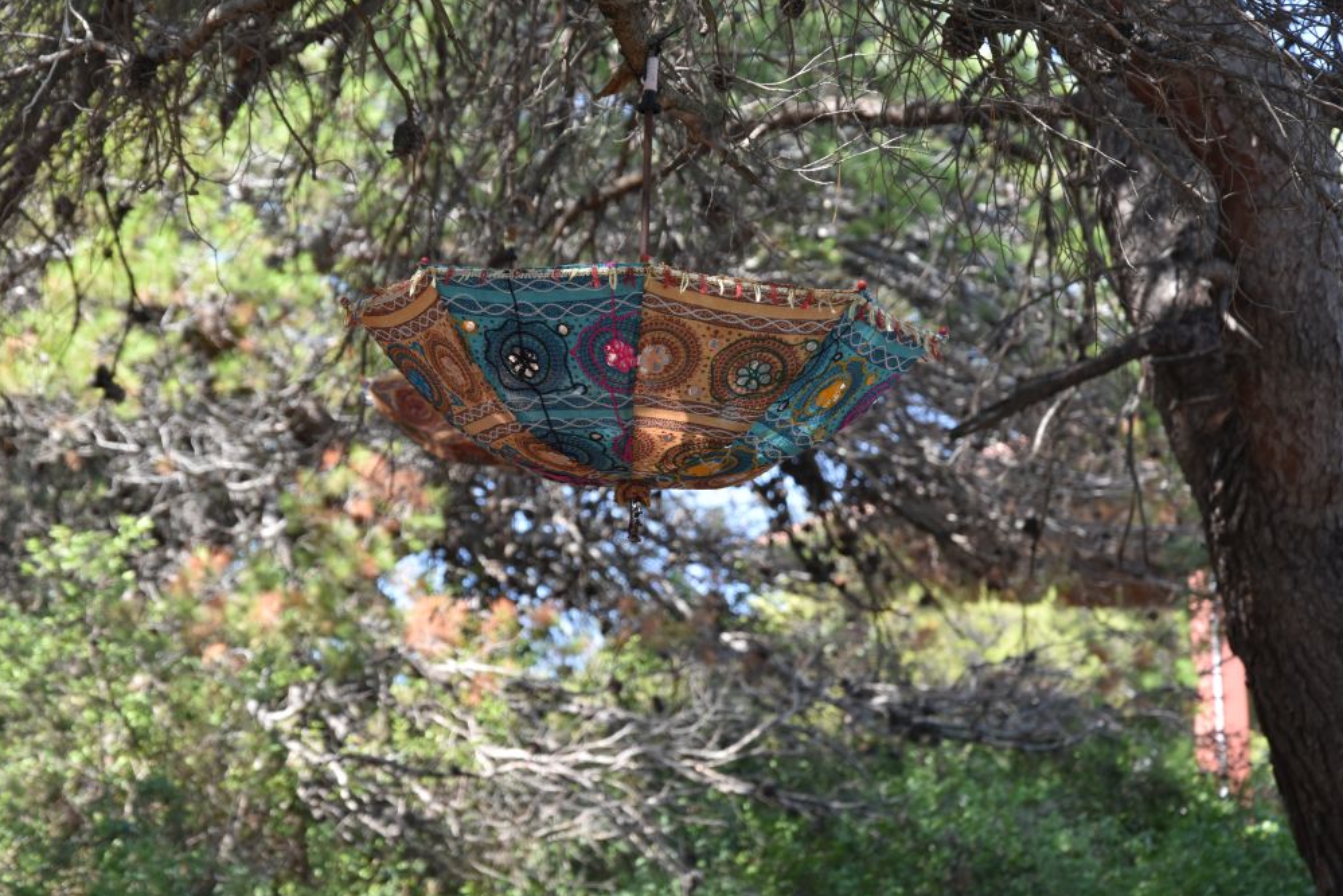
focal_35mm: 123
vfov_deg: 11.1
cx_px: 664
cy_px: 457
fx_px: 4588
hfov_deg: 16.7
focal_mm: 80
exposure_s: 1/200
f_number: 7.1
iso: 400
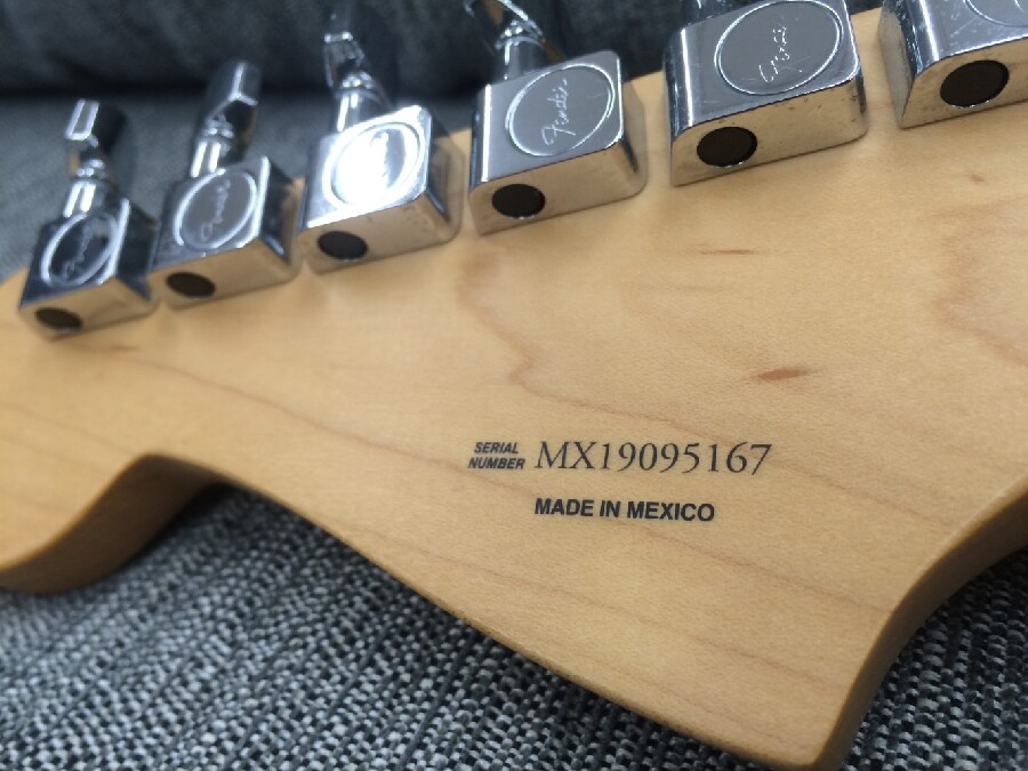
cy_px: 386
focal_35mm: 29
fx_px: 861
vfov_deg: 48.2
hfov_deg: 61.7
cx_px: 514
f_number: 2.2
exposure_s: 1/40
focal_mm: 4.15
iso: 40
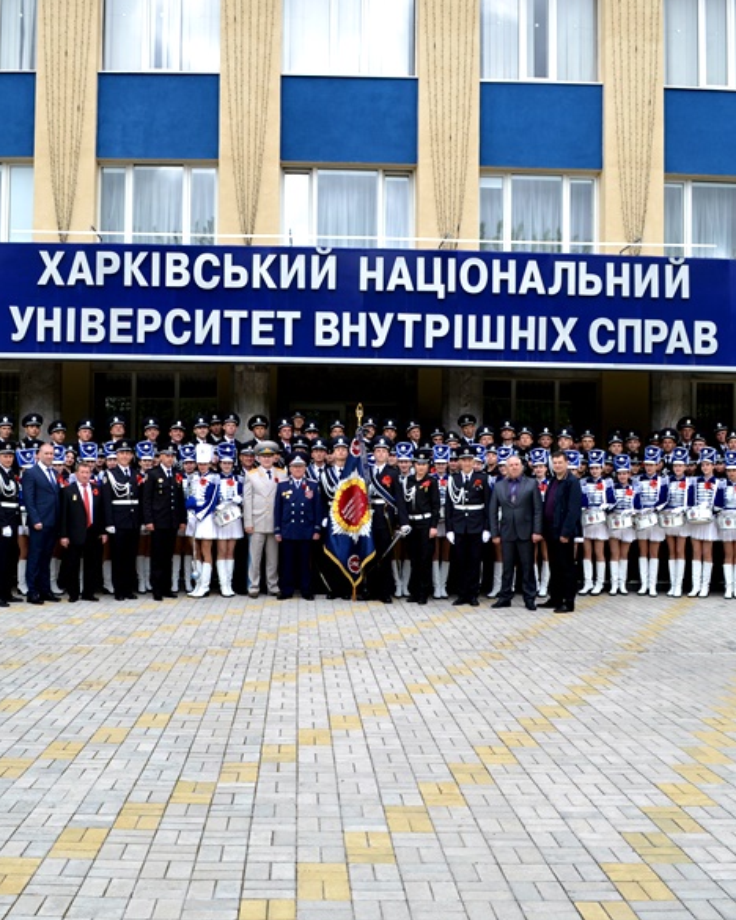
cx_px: 324
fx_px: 1062
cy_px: 464
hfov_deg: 38.2
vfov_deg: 46.8
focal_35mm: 39
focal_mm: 18
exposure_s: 1/160
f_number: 6.3
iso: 100
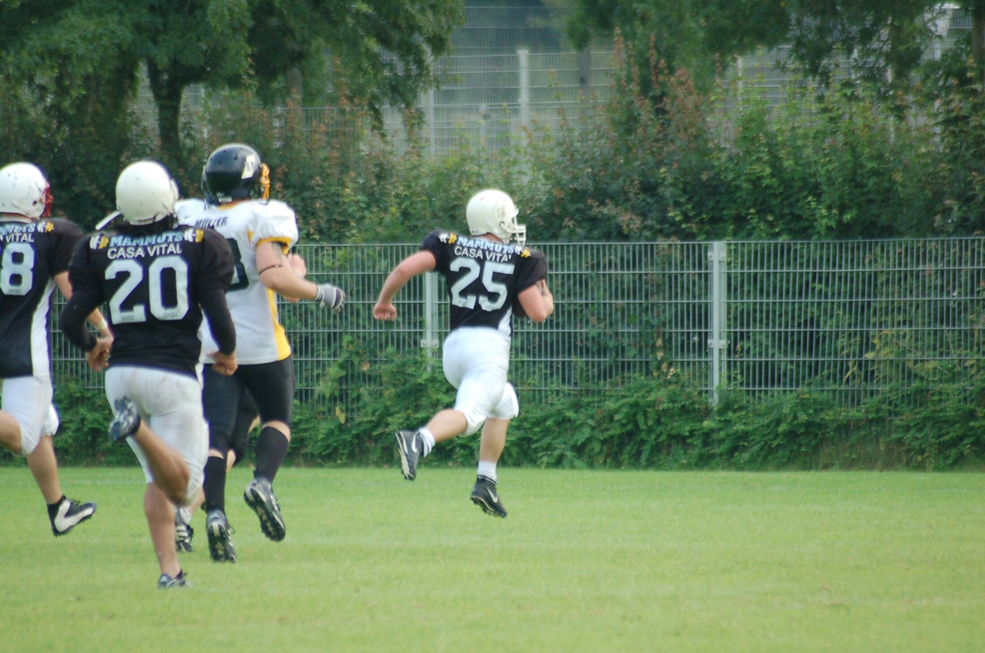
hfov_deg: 4.6
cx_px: 492
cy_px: 326
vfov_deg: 3.0
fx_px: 12289
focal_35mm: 450
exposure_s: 1/500
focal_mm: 300
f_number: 5.6
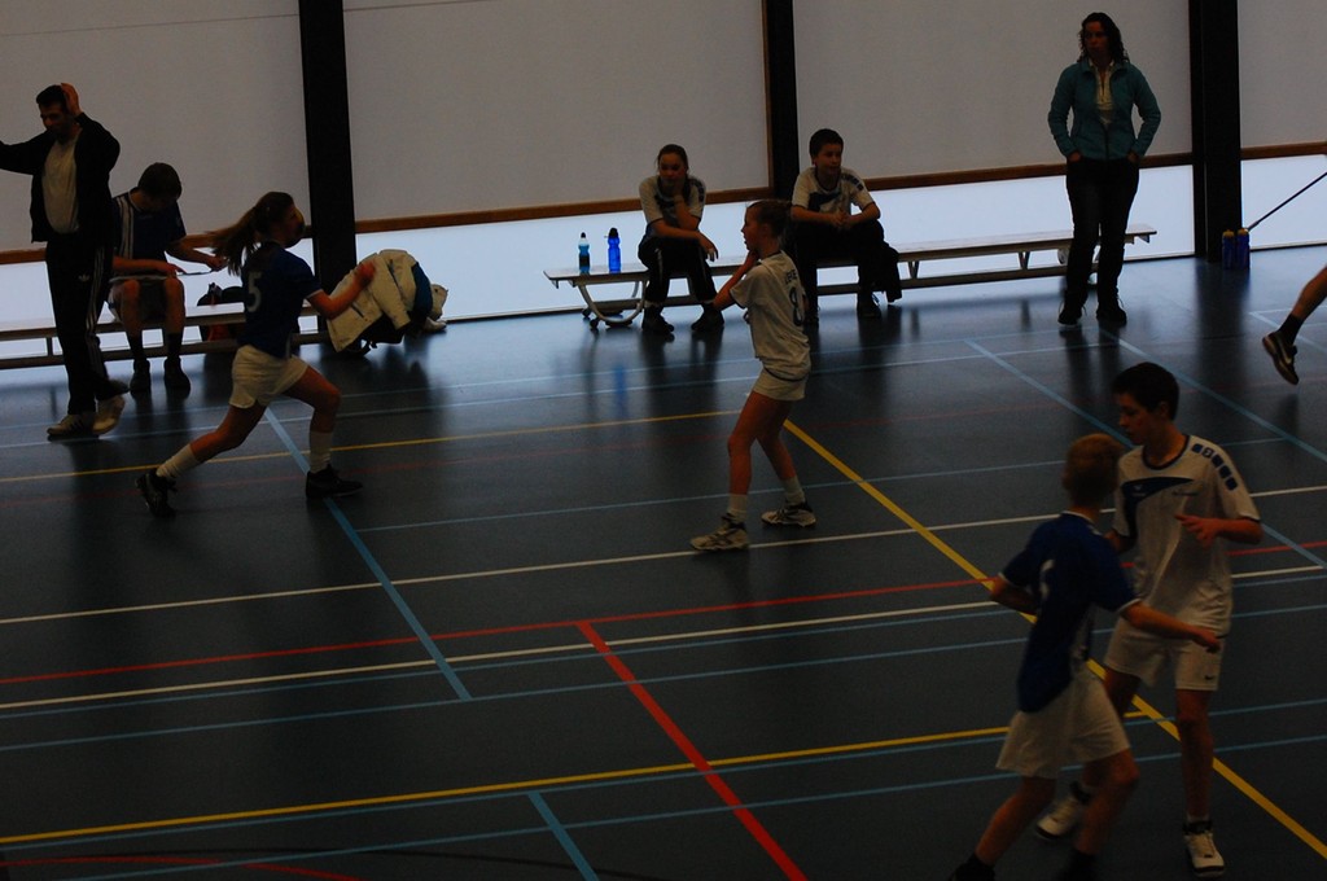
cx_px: 664
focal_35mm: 82
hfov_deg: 24.6
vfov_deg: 16.5
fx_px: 3037
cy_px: 440
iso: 800
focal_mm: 55
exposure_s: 1/125
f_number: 5.6
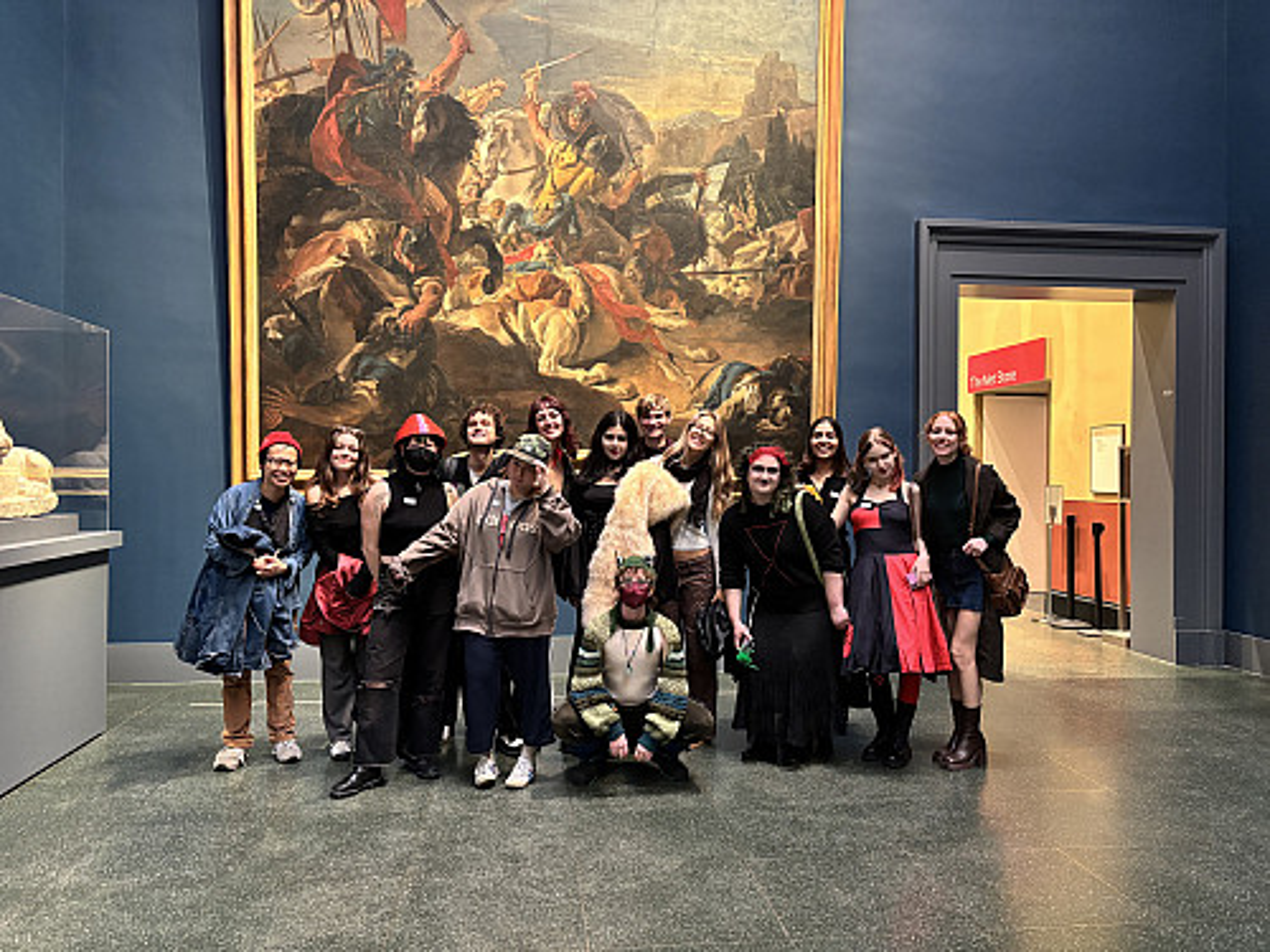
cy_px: 476
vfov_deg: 53.1
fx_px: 954
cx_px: 635
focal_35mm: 26
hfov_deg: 67.3
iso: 640
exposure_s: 1/38
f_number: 1.6
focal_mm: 5.96
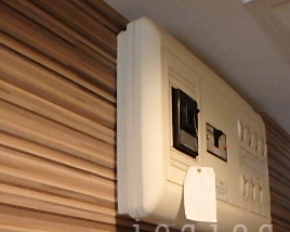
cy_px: 232
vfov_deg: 28.9
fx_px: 420
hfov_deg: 37.4
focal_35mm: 49
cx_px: 205
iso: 800
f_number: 3.5
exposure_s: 1/100
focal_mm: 3.7
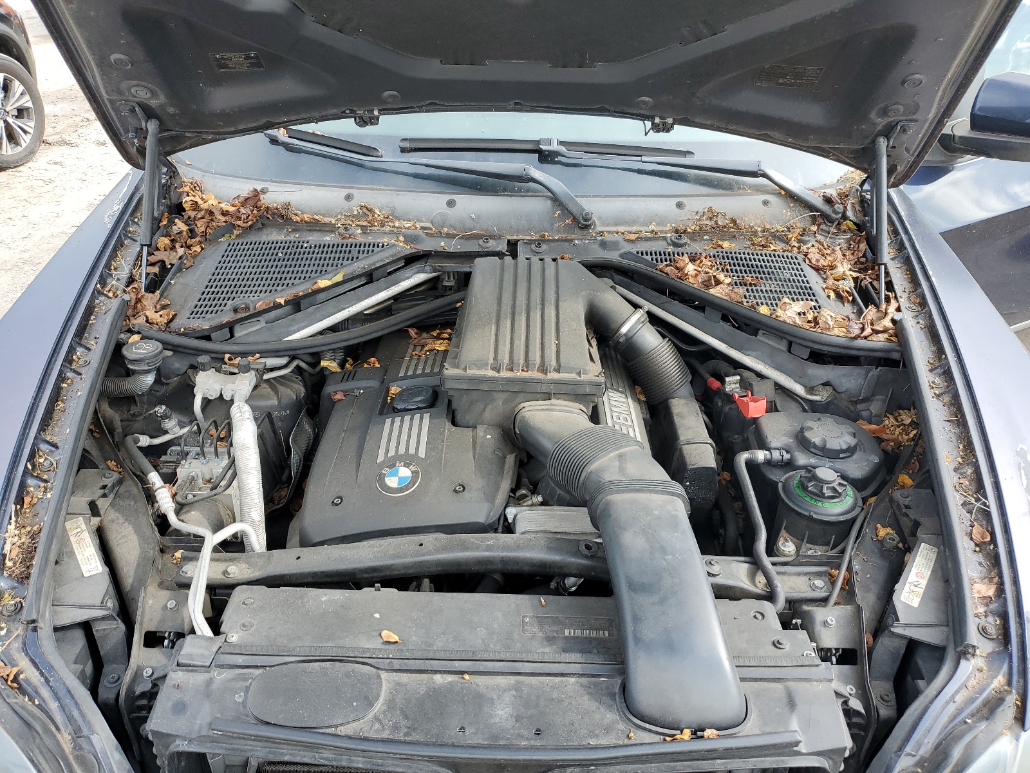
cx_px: 515
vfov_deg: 53.1
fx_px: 774
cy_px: 386
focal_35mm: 26
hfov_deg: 67.3
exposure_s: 1/400
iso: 50
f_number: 1.5
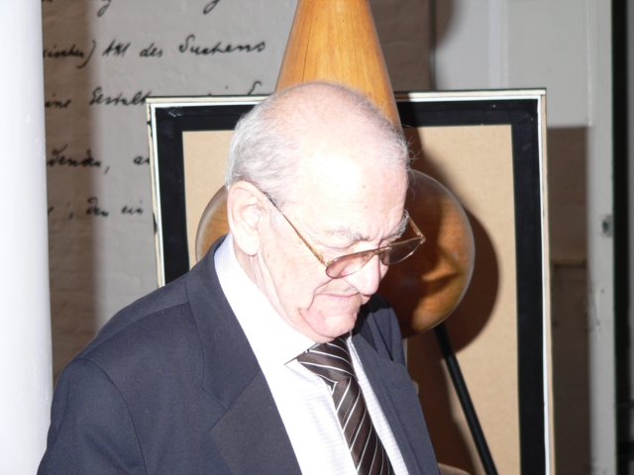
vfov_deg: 10.4
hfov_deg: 13.9
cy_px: 238
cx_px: 317
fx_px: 2601
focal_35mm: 142
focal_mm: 23.6
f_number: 2.8
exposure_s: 1/60
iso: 100
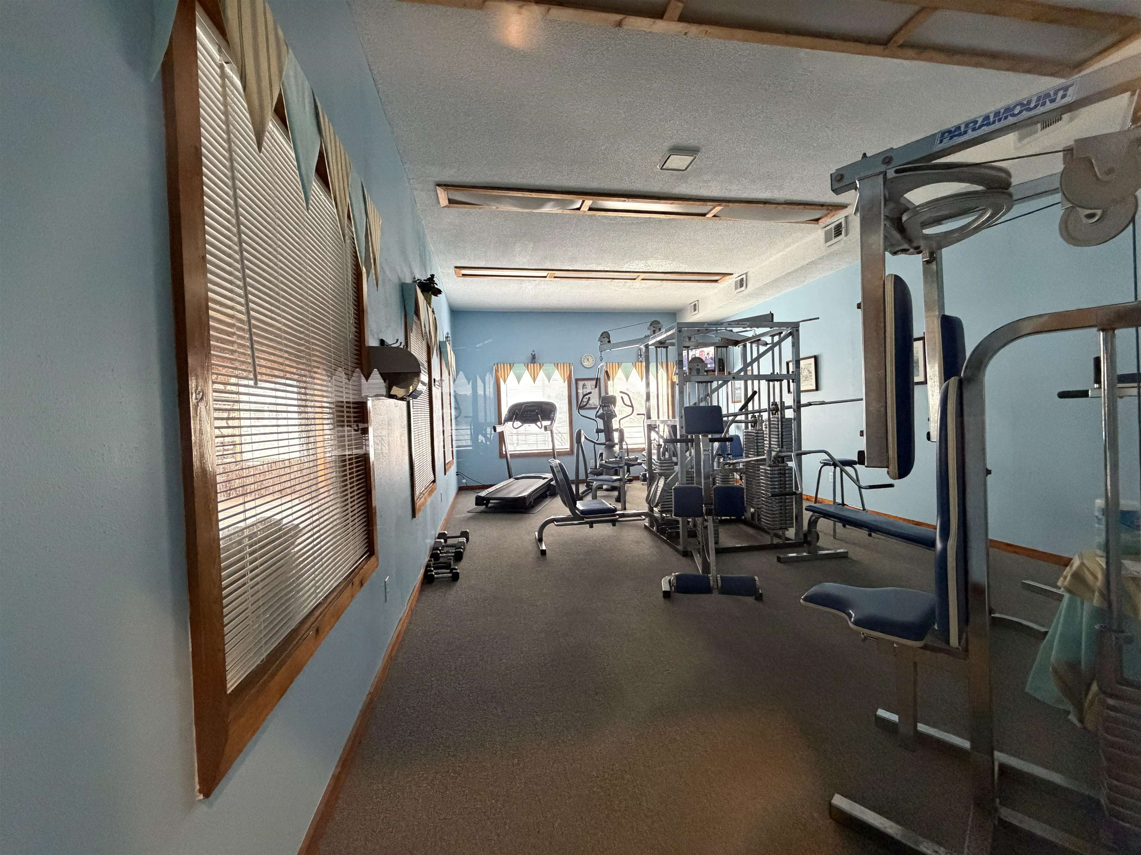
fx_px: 461
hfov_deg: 102.1
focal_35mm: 14
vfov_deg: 85.7
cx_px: 570
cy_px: 428
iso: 640
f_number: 2.2
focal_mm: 2.22
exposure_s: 1/60
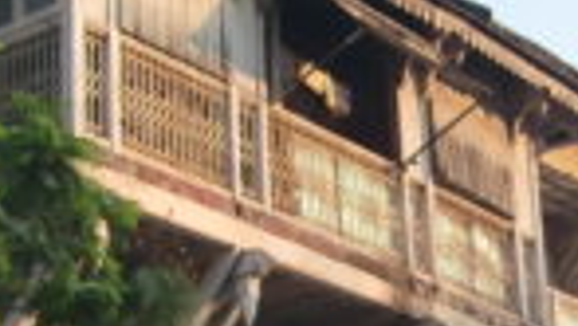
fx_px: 2270
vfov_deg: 8.1
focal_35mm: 148
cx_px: 389
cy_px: 436
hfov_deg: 14.5
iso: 64
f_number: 3
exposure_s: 1/200
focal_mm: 6.9
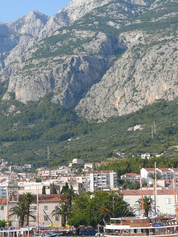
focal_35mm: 91
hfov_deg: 16.2
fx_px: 624
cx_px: 92
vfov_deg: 21.5
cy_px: 138
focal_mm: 16.1
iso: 100
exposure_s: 1/250
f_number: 5.6
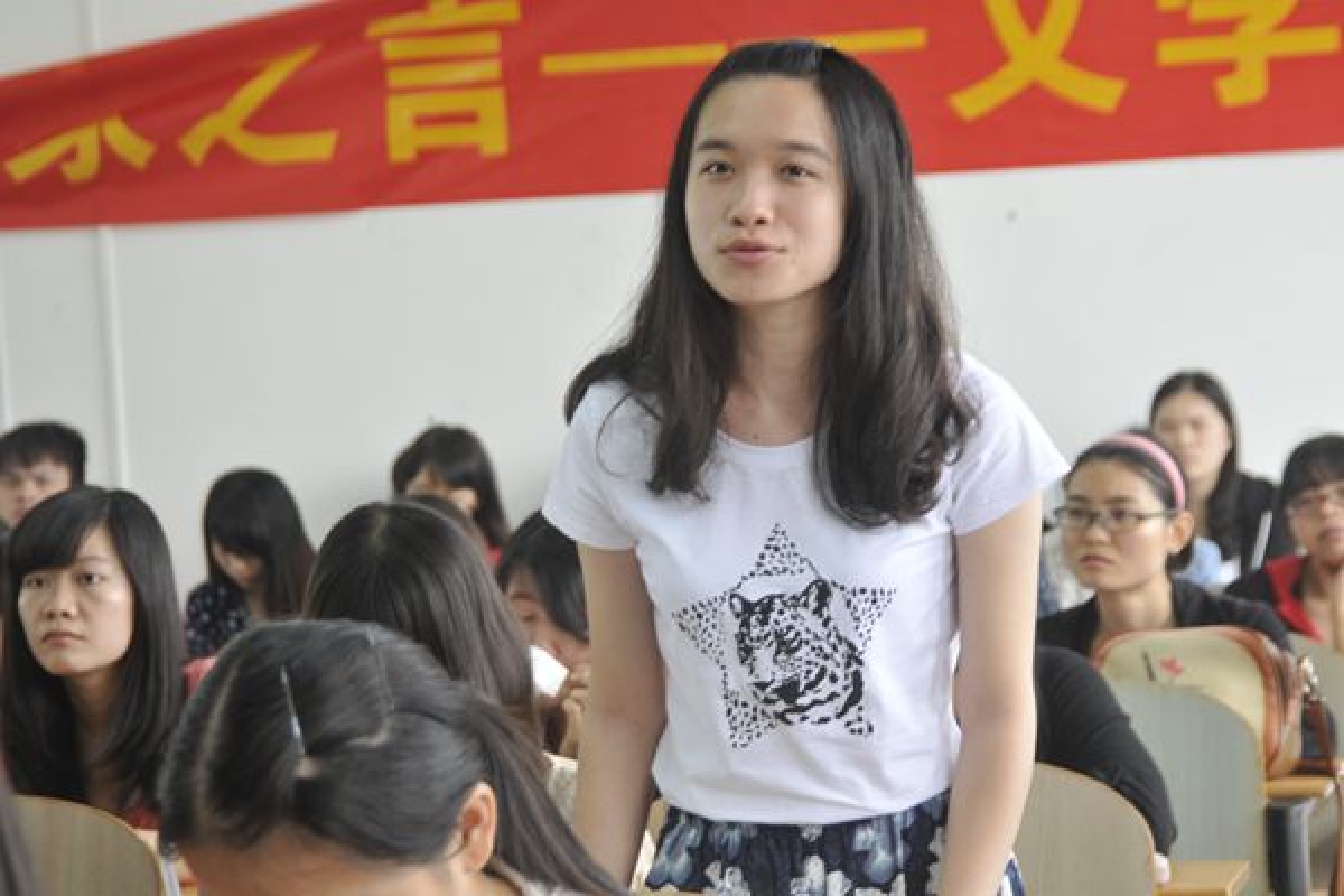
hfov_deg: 21.9
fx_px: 3472
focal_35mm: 93
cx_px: 672
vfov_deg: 14.7
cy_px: 448
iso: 280
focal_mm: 62
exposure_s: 1/30
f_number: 5
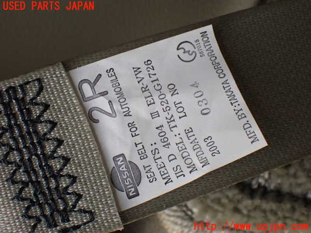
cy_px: 116
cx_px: 156
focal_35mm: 100
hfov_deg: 19.6
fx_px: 898
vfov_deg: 14.8
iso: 800
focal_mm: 18
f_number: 4.9
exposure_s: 1/160
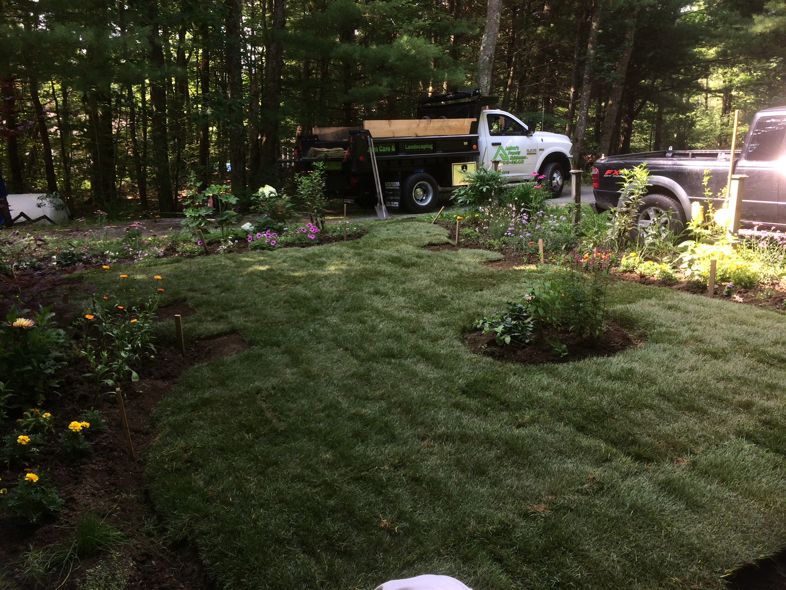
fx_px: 658
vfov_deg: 48.2
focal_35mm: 29
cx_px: 393
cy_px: 295
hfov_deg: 61.7
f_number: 2.2
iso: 32
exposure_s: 1/178
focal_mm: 4.15
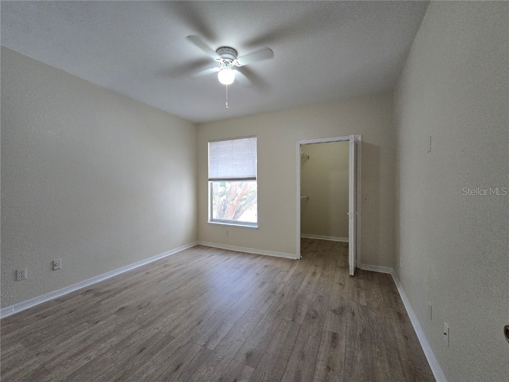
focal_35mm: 13
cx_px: 254
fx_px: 191
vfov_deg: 89.9
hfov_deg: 106.2
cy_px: 191
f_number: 2.2
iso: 320
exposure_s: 1/100
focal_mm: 2.2
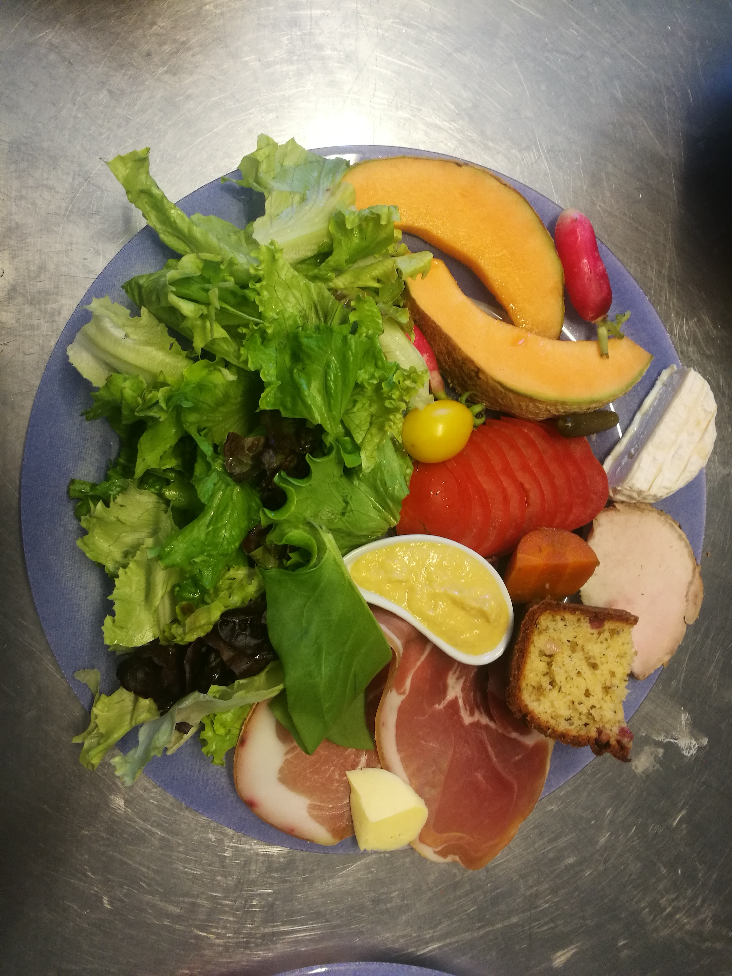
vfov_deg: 65.3
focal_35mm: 27
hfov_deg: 51.4
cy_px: 488
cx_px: 366
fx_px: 761
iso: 160
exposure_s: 1/33.3
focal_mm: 4.5
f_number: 2.2
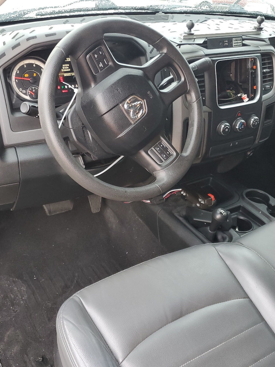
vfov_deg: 52.6
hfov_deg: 40.7
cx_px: 147
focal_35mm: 35
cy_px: 184
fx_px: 371
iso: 81
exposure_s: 1/60.2
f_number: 1.5
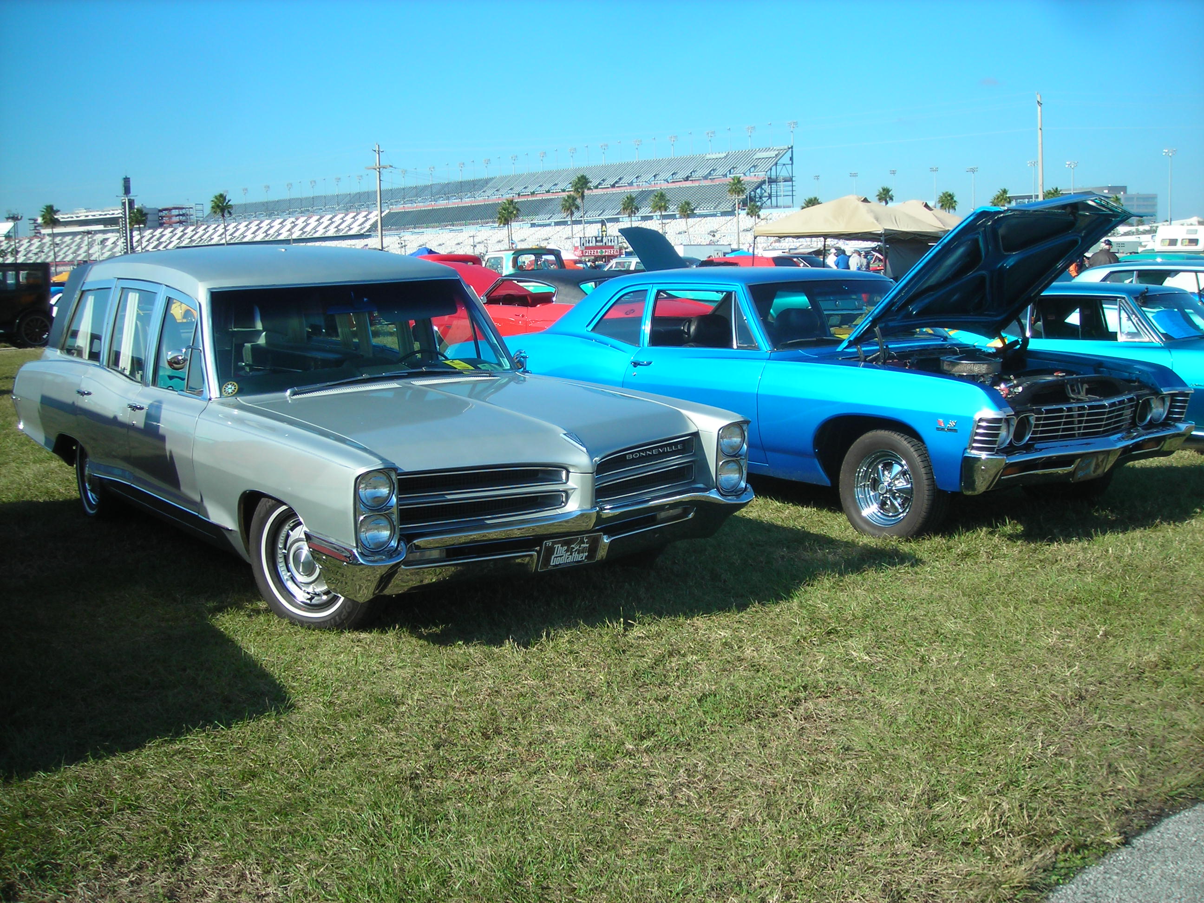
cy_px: 452
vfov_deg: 37.7
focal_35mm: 38
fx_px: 1322
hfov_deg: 49.0
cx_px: 602
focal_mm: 6.3
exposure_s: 1/138
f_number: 6.4
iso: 50
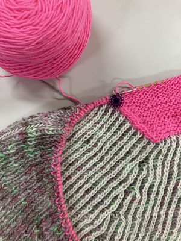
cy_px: 120
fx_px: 195
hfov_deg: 49.7
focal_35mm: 28
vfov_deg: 63.4
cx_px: 90
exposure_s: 1/60
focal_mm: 3.99
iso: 80
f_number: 1.8
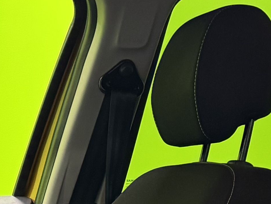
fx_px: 1135
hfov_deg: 13.0
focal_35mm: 145
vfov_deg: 9.7
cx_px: -115
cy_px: 383
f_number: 1.78
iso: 400
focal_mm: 6.76
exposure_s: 1/50
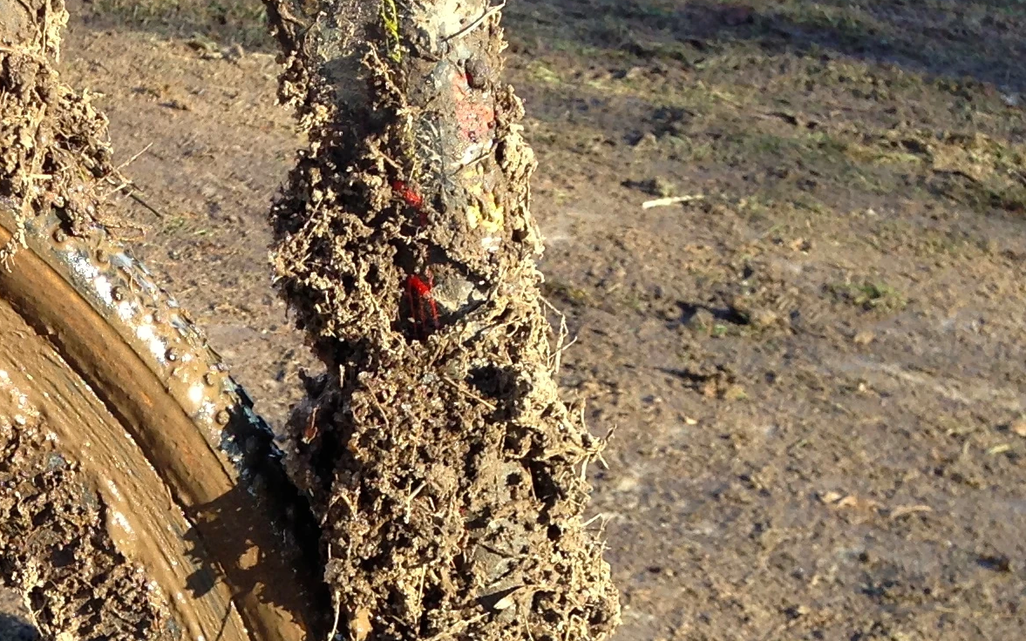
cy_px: 760
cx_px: -89
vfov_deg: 13.1
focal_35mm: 97
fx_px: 2713
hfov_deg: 20.5
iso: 50
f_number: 2.4
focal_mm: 4.13
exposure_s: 1/261
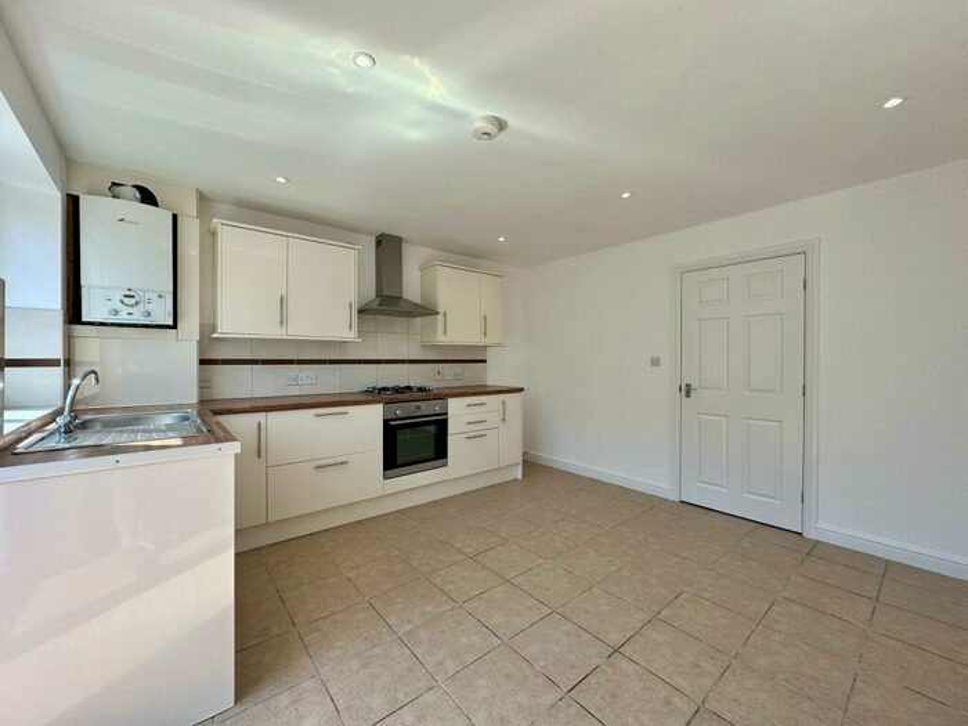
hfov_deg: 102.1
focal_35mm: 14
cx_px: 484
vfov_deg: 85.7
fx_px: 391
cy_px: 363
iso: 40
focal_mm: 2.22
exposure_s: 1/338
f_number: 2.2
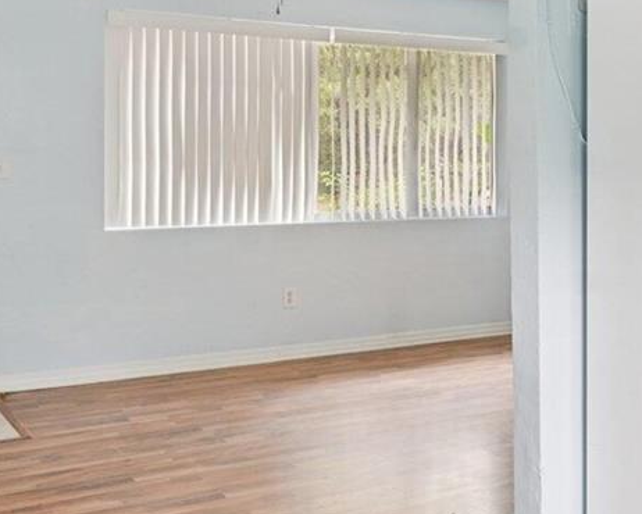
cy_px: 172
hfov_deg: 35.2
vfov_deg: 29.0
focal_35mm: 52
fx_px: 988
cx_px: 481
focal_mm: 16
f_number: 8
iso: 400
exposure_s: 1/4
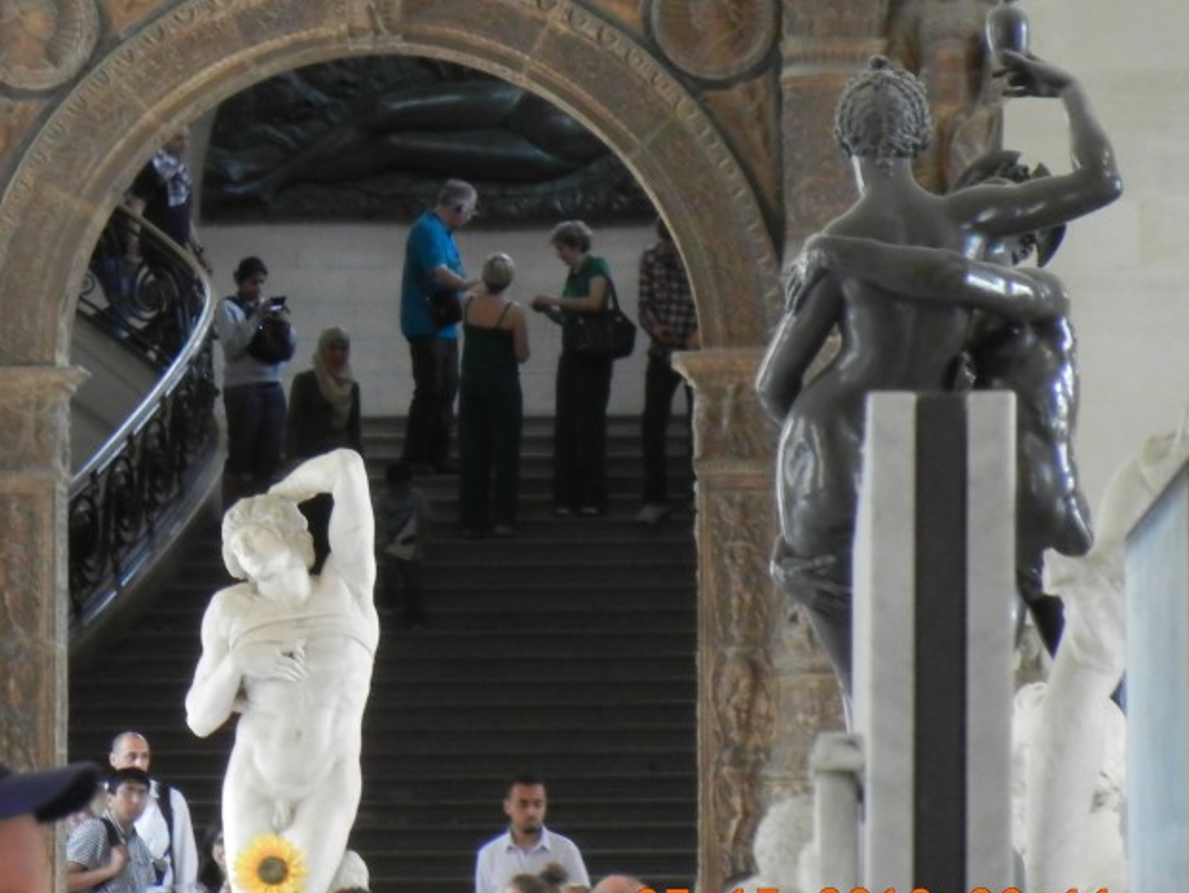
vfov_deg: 4.5
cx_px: 256
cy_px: 331
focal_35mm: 329
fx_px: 11305
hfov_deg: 6.0
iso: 200
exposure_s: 1/7.7
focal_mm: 36
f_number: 4.7
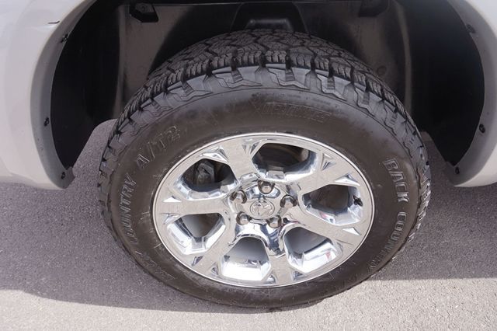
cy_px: 166
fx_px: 331
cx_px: 248
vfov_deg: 53.1
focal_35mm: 24
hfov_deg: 73.8
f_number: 6.3
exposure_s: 1/80
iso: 100
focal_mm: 16
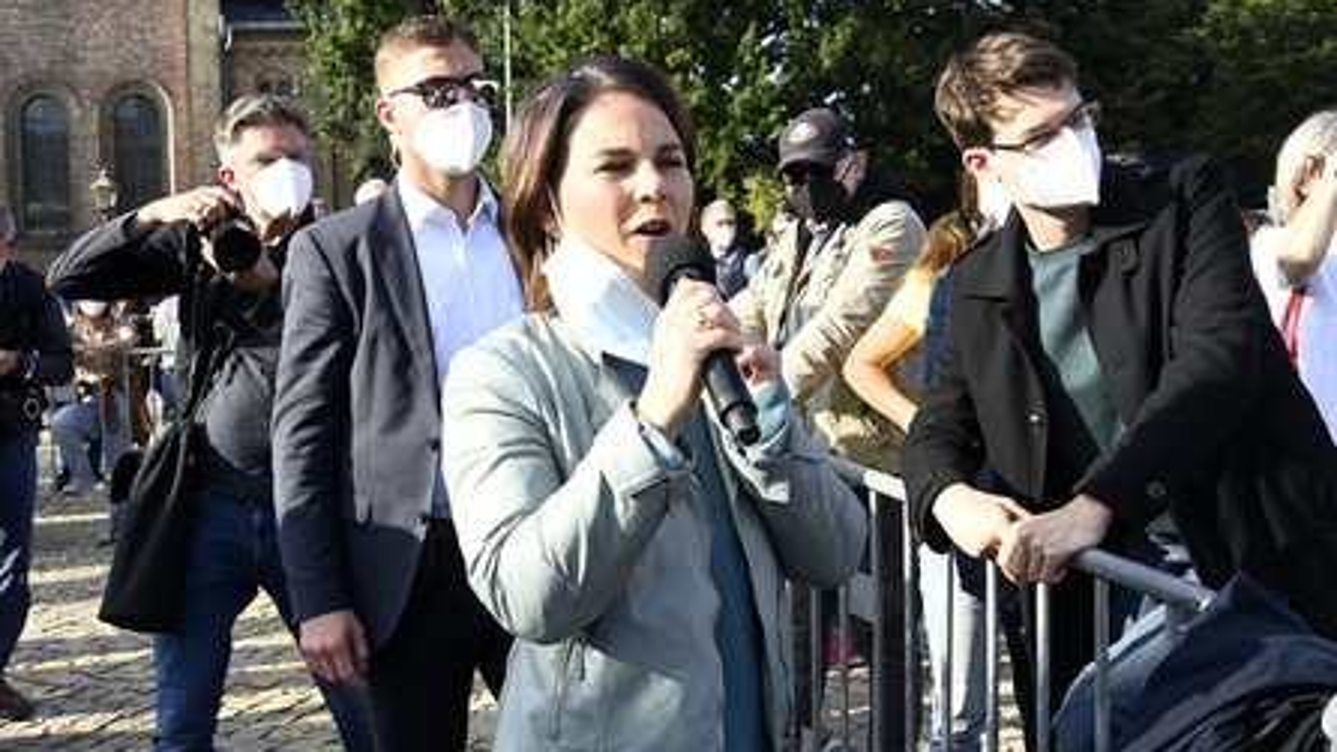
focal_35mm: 36
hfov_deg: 55.3
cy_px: 392
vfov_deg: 32.8
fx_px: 1276
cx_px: 670
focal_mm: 34
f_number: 10
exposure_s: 1/800
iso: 1600
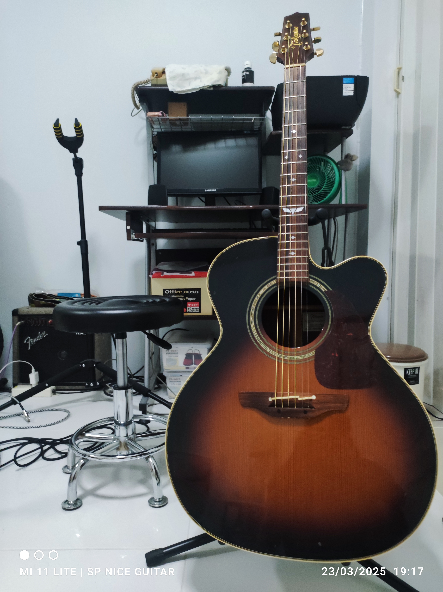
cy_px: 296
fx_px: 291
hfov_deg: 74.6
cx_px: 222
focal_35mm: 17
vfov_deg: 91.1
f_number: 1.79
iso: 2234
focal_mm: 4.74
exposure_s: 1/33
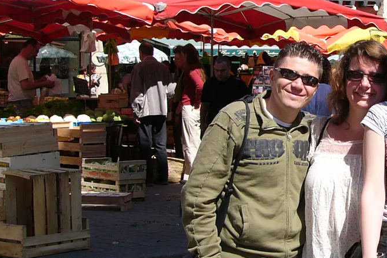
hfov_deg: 19.1
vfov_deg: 13.0
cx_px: 357
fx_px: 1129
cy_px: 48
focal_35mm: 105
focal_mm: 6.9
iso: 50
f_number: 4
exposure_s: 1/500
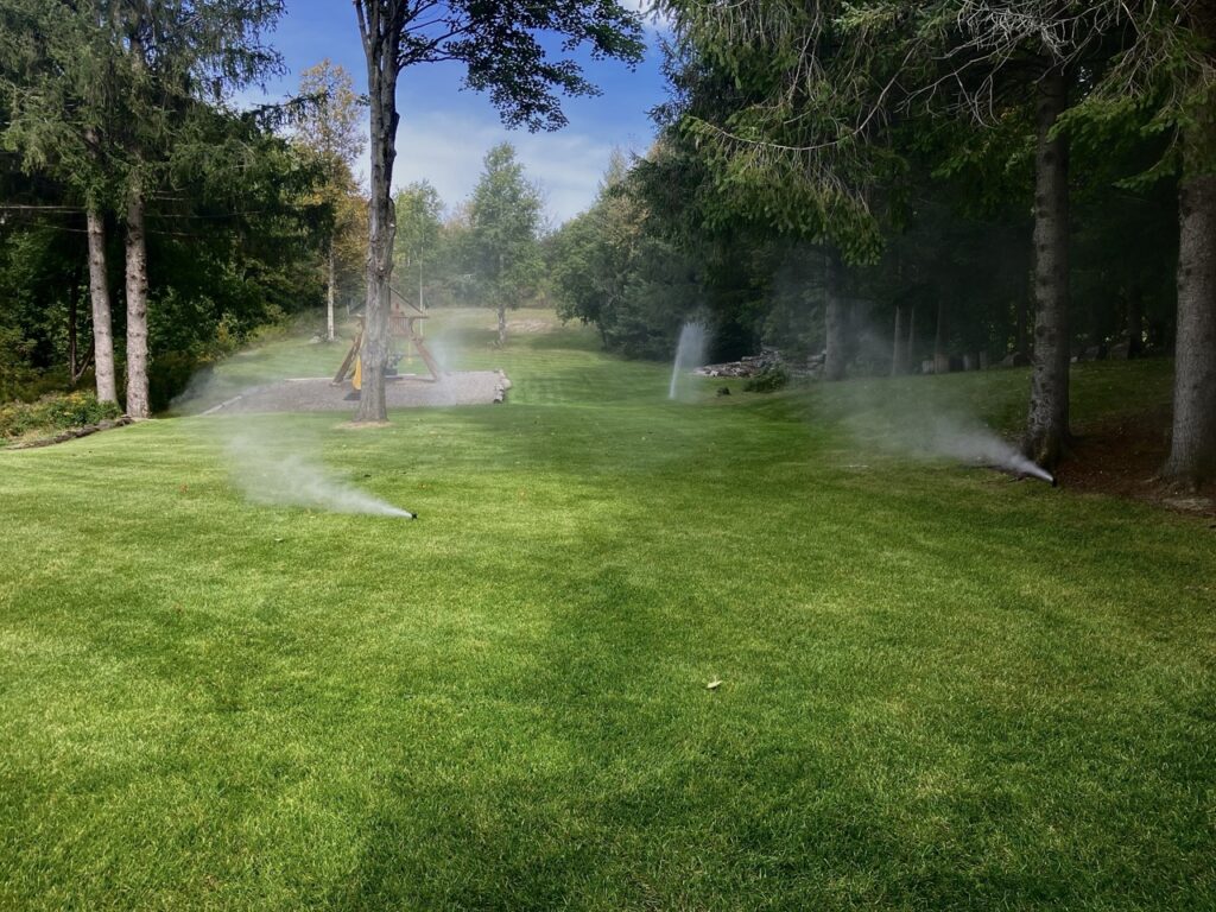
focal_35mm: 28
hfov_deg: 63.4
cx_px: 608
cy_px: 456
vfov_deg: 49.7
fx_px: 984
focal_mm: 3.99
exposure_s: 1/496
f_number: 1.8
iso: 32
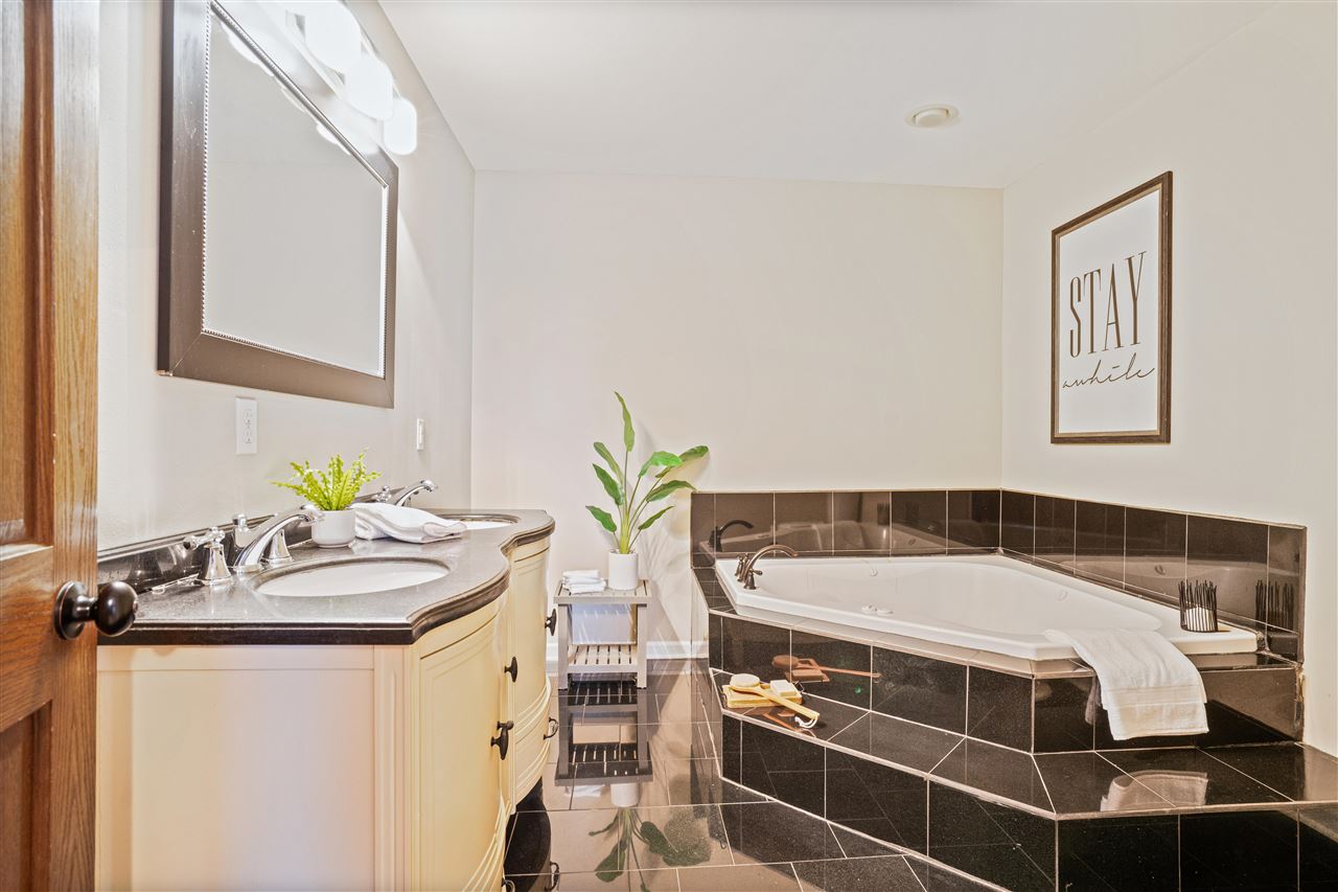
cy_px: 446
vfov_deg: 67.4
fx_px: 669
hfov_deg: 90.0
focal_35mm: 18
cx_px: 669
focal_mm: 18
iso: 800
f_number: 8
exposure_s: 4
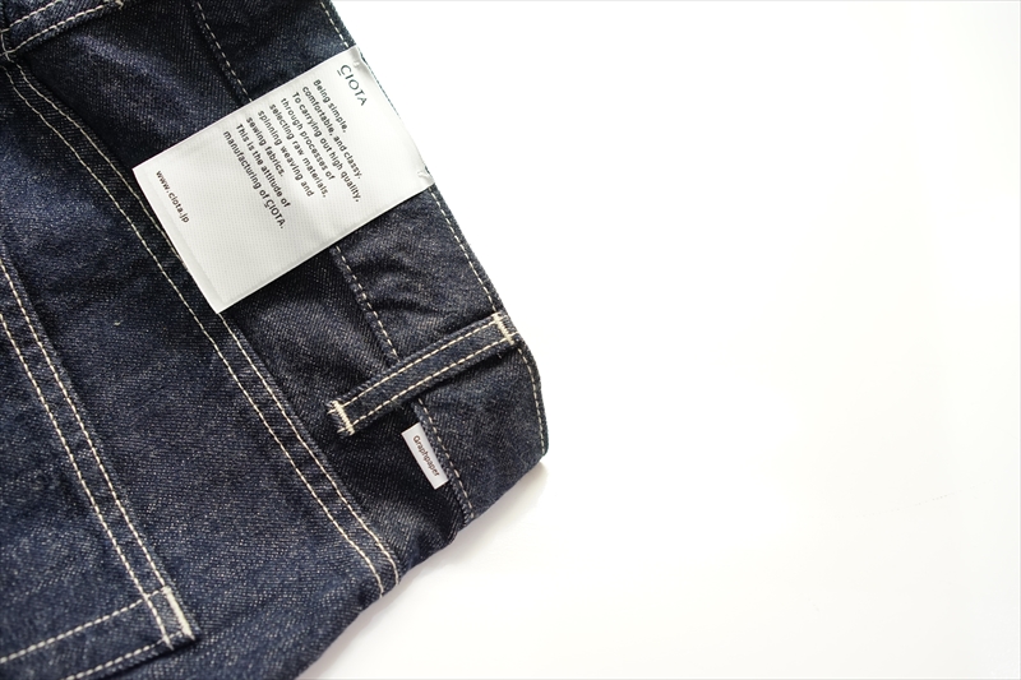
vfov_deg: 24.6
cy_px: 340
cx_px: 510
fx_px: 1559
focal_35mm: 55
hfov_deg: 36.3
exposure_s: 1/60
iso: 800
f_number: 4
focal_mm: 55
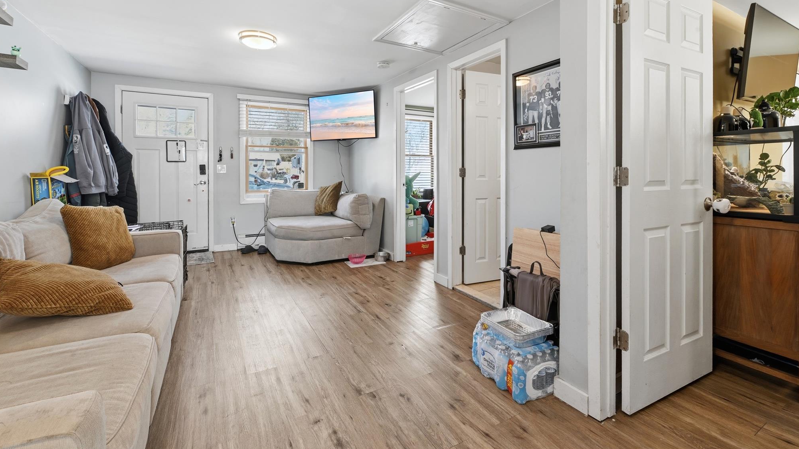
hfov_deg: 103.0
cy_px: 202
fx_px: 318
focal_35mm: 15
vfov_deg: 70.4
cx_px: 399
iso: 320
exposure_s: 1/40
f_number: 11
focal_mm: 14
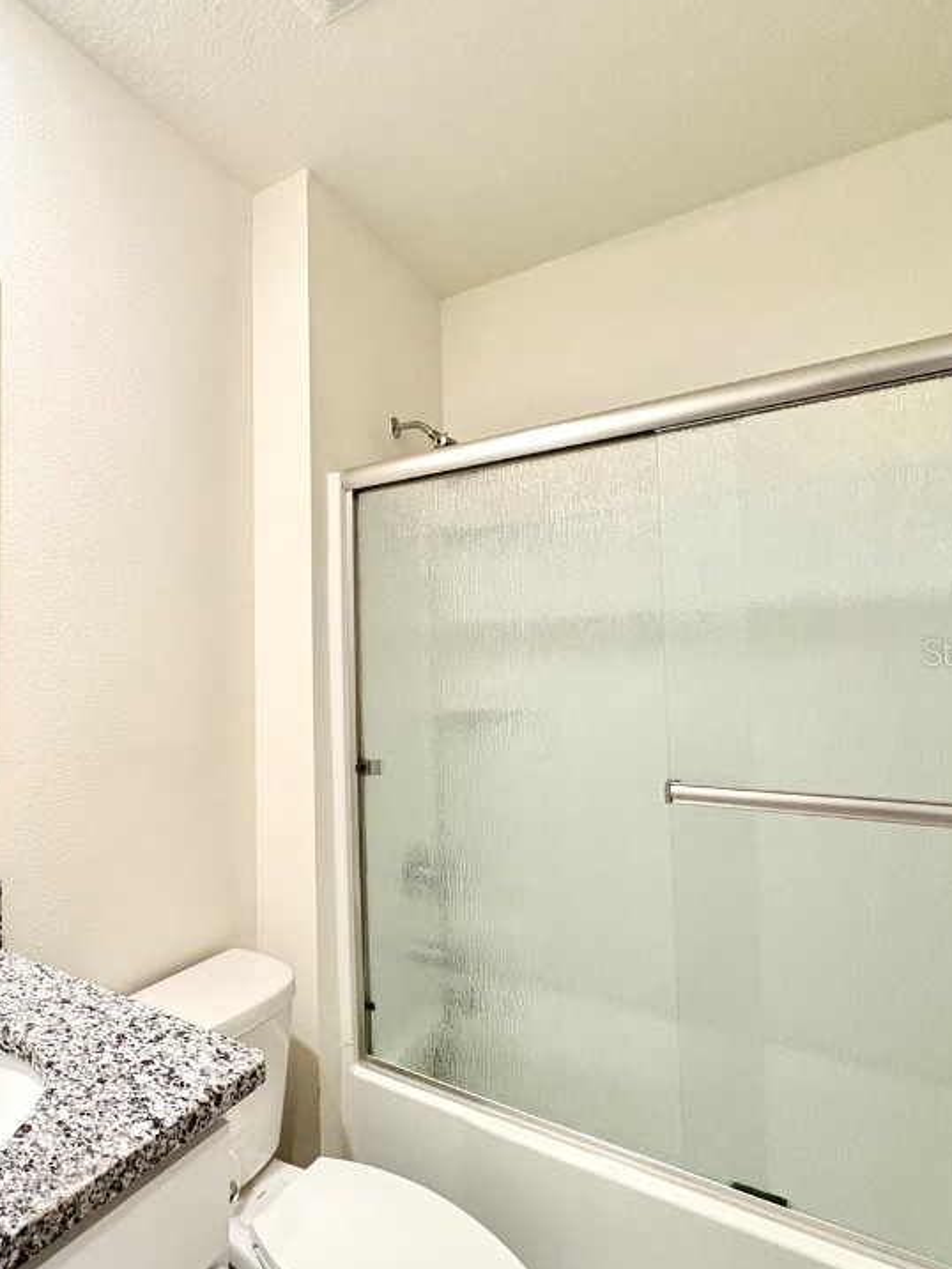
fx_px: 733
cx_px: 184
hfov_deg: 60.4
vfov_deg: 81.7
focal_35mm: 20
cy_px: 651
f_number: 2.2
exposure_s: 1/60
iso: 400
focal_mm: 2.22
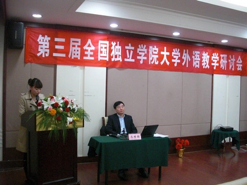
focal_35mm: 36
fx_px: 257
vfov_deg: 39.7
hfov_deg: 51.4
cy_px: 92
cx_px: 124
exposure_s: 1/100
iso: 800
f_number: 2.8
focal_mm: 6.3
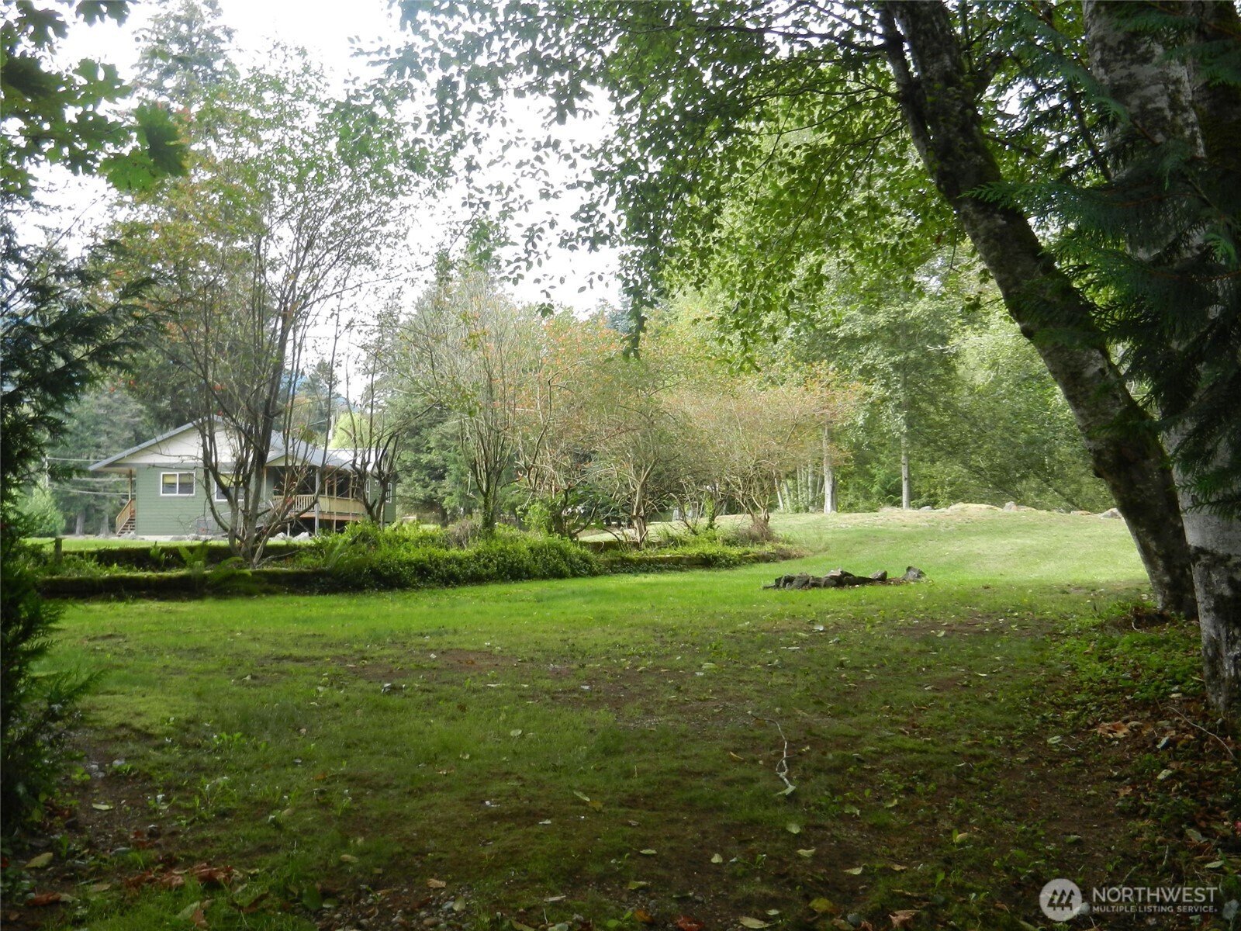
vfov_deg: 42.9
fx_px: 1183
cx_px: 620
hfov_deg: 55.4
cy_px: 466
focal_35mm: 33
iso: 160
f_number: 3.8
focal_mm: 5.9
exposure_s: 1/100
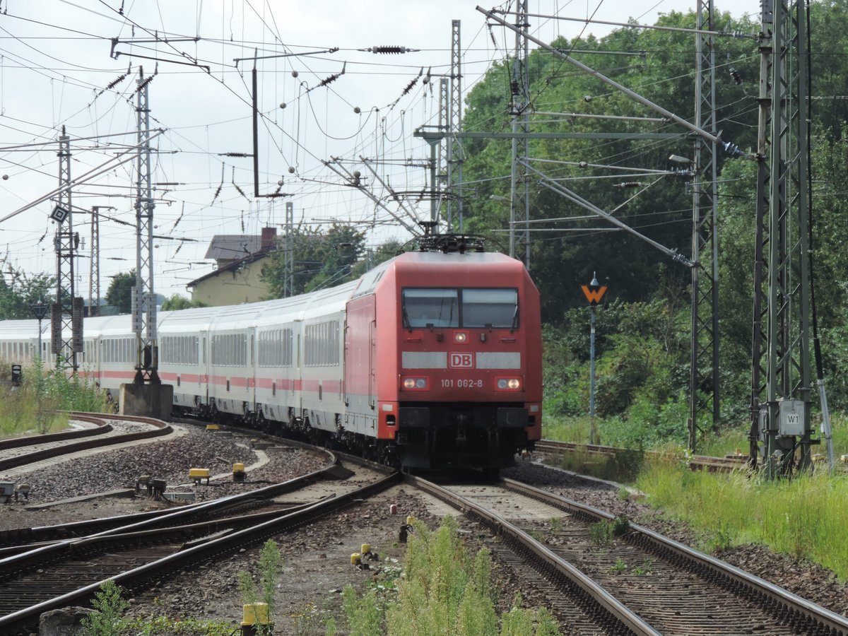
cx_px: 424
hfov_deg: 8.8
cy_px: 318
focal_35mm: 225
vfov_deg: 6.6
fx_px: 5512
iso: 80
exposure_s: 1/400
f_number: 4.6
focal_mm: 40.1
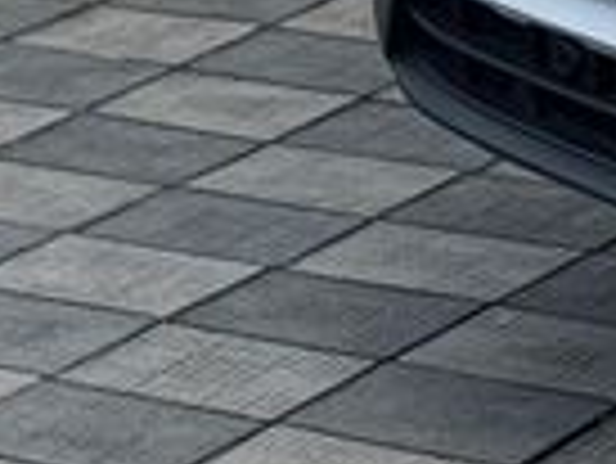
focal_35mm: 284
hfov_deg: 6.4
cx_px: -1183
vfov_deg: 5.1
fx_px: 5058
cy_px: -667
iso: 64
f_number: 1.78
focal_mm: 6.76
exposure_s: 1/3610
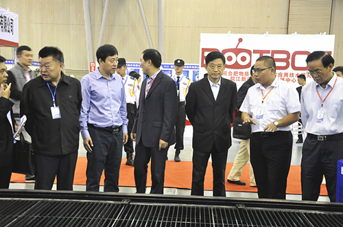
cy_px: 114
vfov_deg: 31.7
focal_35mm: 42
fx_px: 399
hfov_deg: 46.5
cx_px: 172
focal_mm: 28
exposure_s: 1/25
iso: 1600
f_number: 4
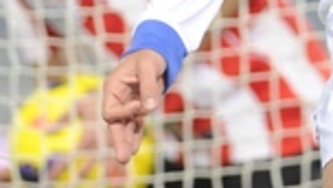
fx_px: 13255
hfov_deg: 1.4
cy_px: -242
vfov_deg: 0.8
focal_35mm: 1499
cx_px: 364
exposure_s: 1/800
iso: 3200
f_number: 3.2
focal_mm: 300
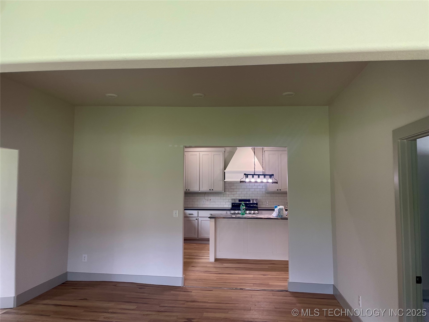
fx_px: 322
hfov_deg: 67.3
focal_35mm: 26
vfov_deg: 53.1
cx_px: 214
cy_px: 161
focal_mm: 4.2
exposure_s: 1/120
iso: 100
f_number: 1.6
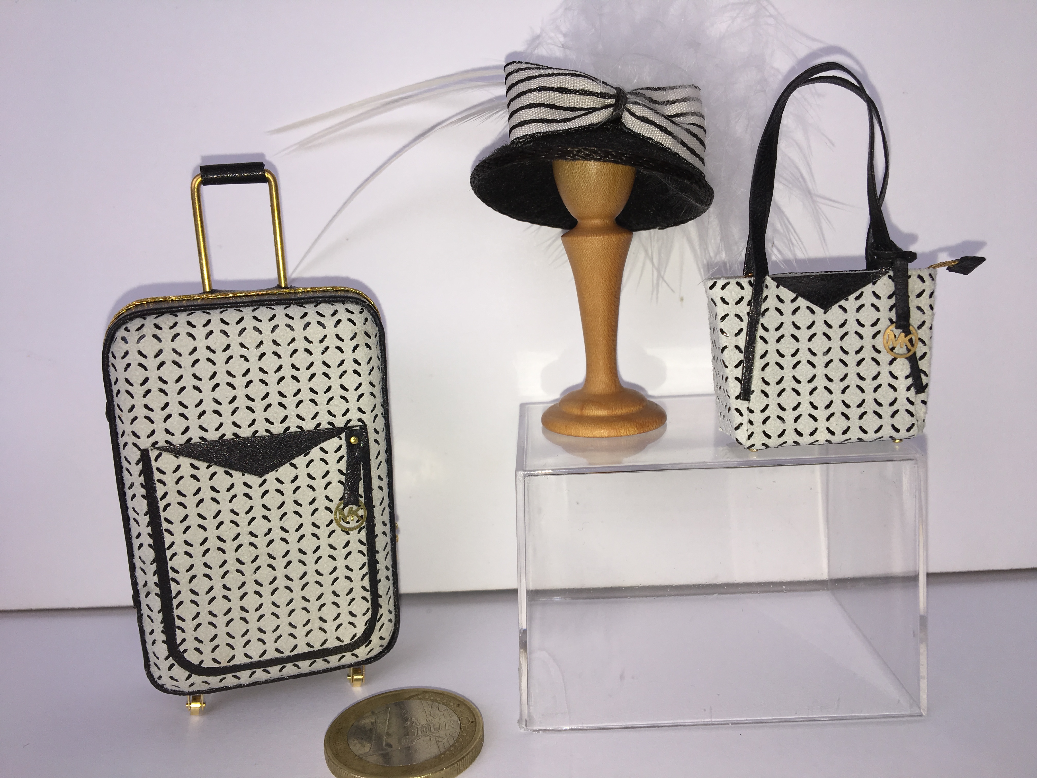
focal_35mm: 29
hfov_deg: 61.7
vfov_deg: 48.2
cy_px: 389
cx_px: 518
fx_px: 869
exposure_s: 1/534
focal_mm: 4.15
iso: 25
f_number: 2.2
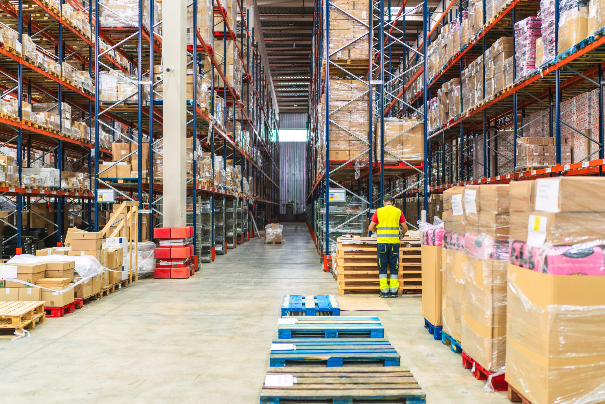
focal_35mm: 35
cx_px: 302
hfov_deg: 54.4
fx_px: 588
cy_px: 202
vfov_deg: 37.9
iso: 400
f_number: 1.4
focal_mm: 35
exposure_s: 1/250
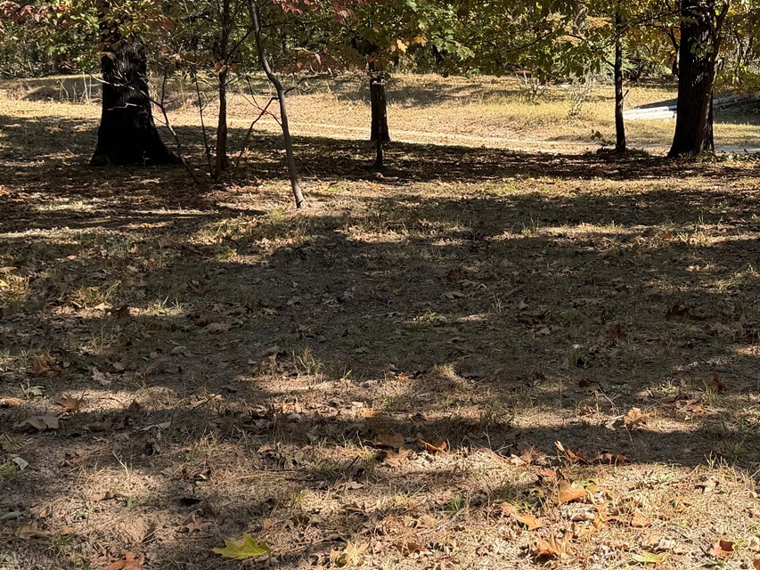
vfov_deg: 27.0
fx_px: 1186
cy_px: 304
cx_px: 524
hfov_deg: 35.1
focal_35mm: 54
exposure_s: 1/750
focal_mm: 6.76
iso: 80
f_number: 1.78
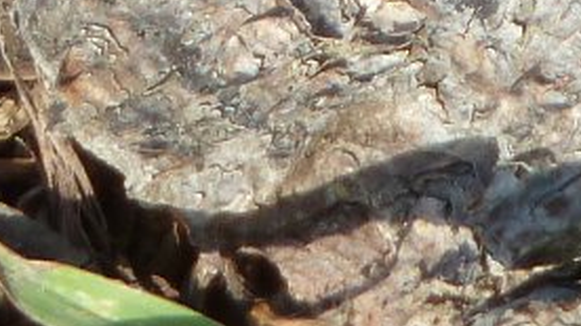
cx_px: 293
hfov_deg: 1.3
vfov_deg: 0.8
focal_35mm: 1612
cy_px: -364
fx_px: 24825
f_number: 4.9
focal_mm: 49.2
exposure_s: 1/160
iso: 80
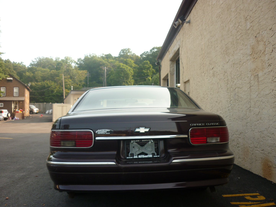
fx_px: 263
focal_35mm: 33
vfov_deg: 42.9
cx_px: 138
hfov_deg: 55.4
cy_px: 104
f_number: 2.8
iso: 80
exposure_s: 1/250
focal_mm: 5.5
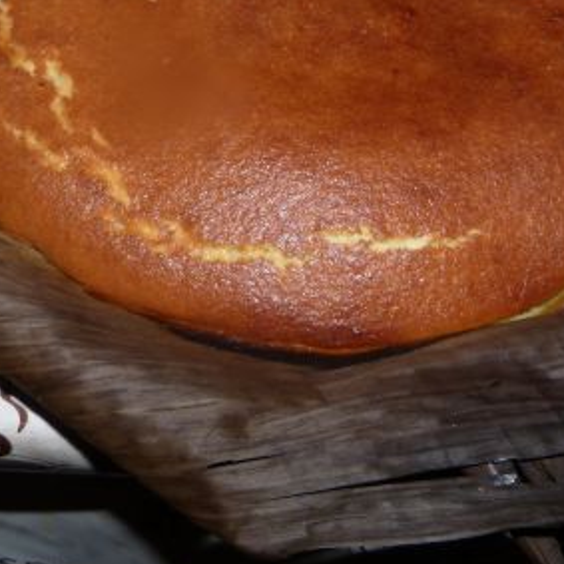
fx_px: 922
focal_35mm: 50
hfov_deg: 34.0
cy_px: 108
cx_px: 255
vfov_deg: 33.0
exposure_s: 1/60
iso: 100
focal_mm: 4.5
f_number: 2.8
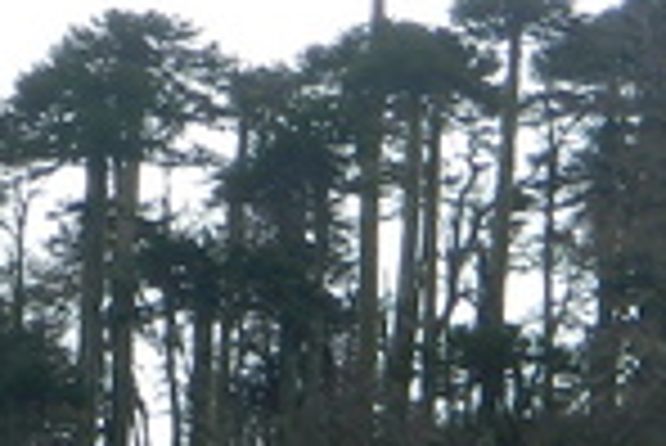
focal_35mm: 842
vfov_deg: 1.6
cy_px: 284
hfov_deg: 2.4
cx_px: 423
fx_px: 15592
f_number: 4.9
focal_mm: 27
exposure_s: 1/250
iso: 80
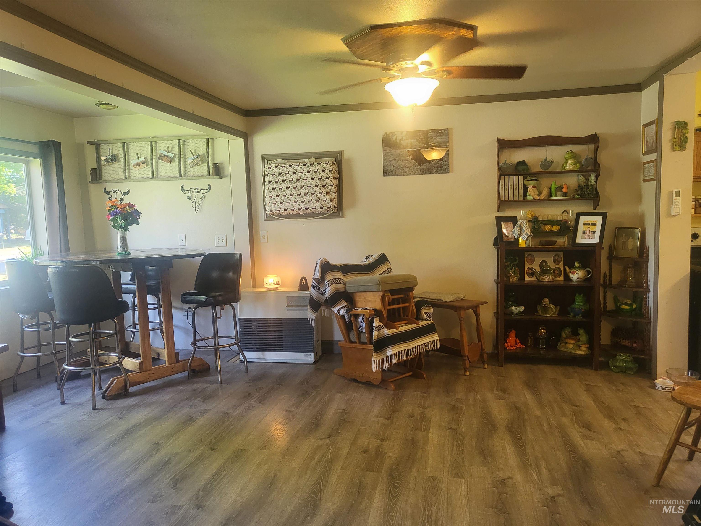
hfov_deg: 67.3
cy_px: 263
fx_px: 527
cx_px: 350
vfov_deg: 53.1
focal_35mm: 26
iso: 160
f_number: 1.8
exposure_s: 1/40
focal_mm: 4.25
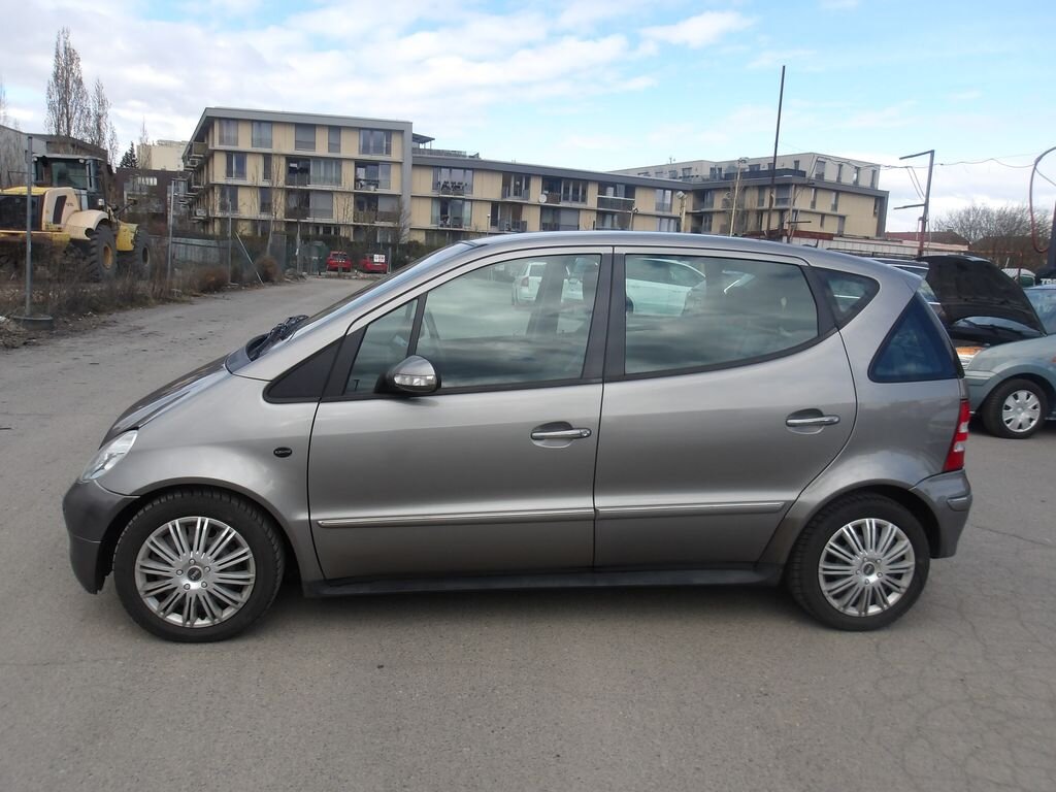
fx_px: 824
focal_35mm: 27
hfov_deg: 65.3
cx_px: 528
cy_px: 396
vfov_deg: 51.4
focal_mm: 4.9
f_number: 3
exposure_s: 1/893
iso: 100
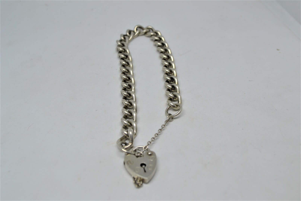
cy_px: 100
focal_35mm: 39
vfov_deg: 34.2
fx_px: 326
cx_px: 150
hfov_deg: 49.5
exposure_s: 1/60
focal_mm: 26
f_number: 8
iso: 400
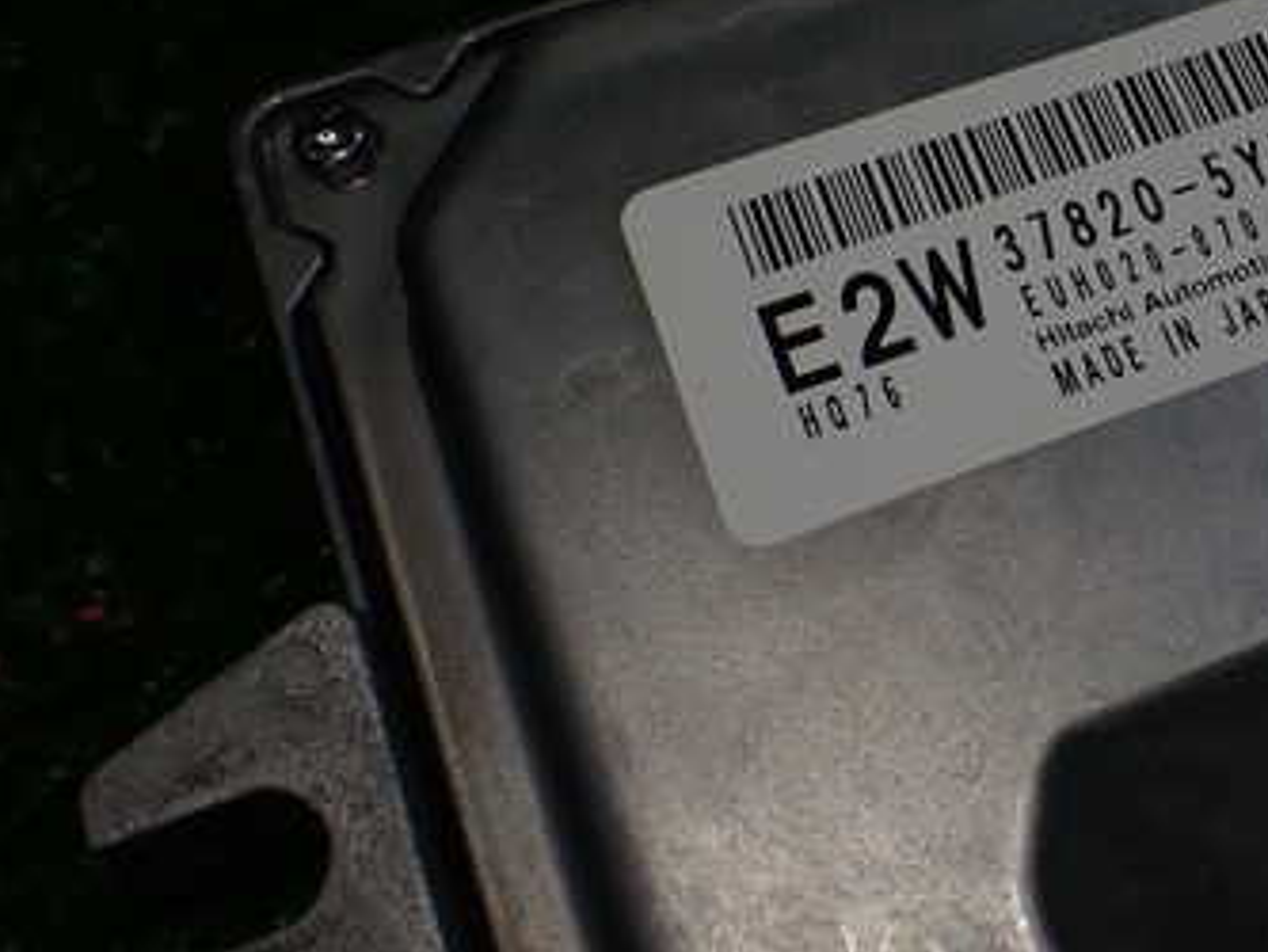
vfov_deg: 26.7
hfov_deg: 33.8
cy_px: 228
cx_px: 1123
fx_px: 1979
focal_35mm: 54
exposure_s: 1/160
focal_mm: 5.4
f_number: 3.2
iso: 100
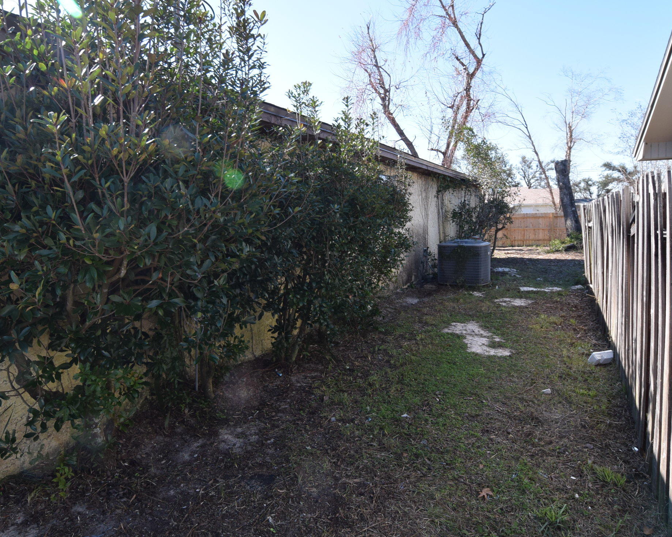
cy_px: 248
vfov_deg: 60.8
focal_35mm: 23
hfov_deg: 72.3
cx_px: 295
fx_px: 457
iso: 280
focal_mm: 10
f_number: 8
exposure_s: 1/250
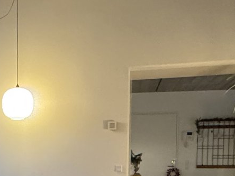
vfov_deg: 22.1
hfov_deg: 29.2
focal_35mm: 63
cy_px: 191
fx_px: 428
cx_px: 14
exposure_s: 1/50
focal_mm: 2.22
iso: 640
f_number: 2.2
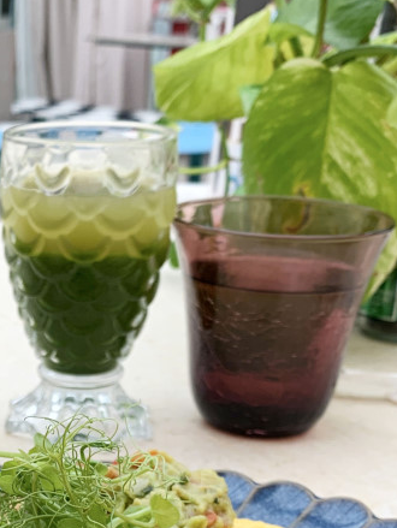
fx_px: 1084
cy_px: 456
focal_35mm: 71
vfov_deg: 26.6
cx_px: -47
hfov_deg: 19.8
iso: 25
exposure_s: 1/121
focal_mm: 4.25
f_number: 1.8
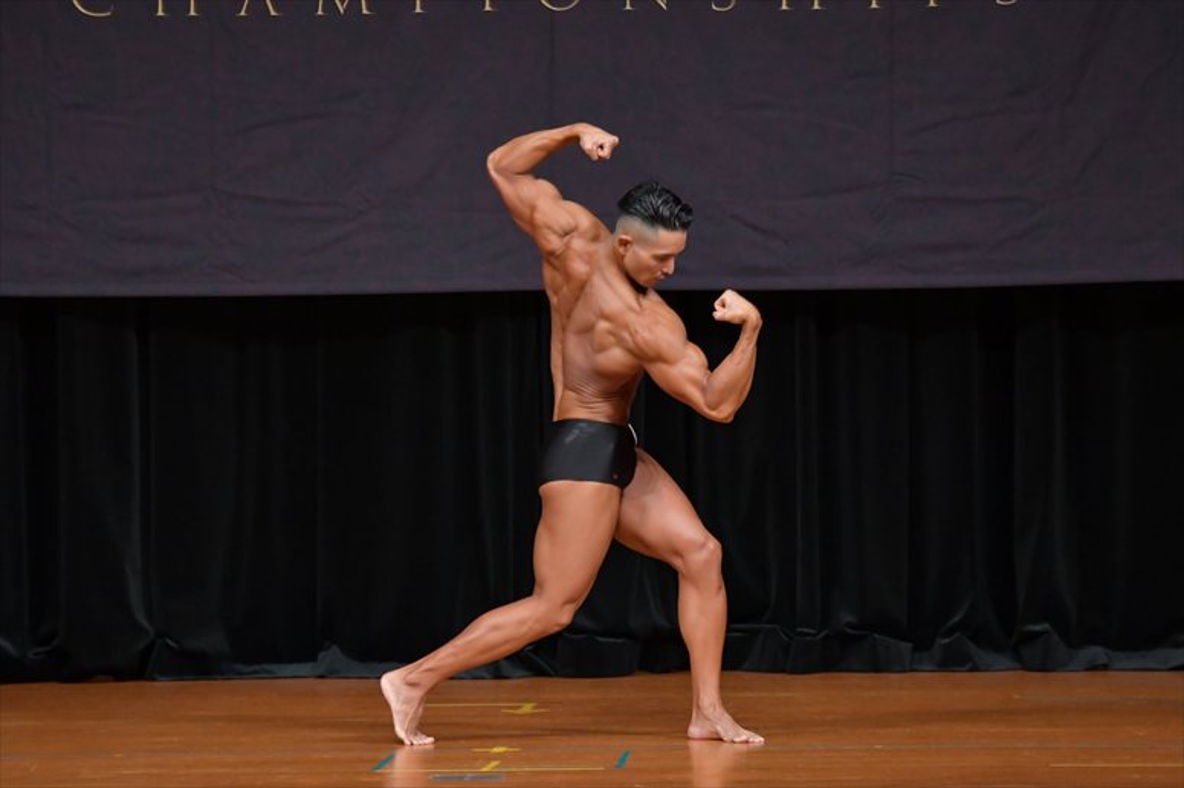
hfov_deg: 7.2
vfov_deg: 4.8
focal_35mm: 285
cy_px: 394
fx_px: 9369
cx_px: 592
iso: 4000
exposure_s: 1/400
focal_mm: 190
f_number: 5.6
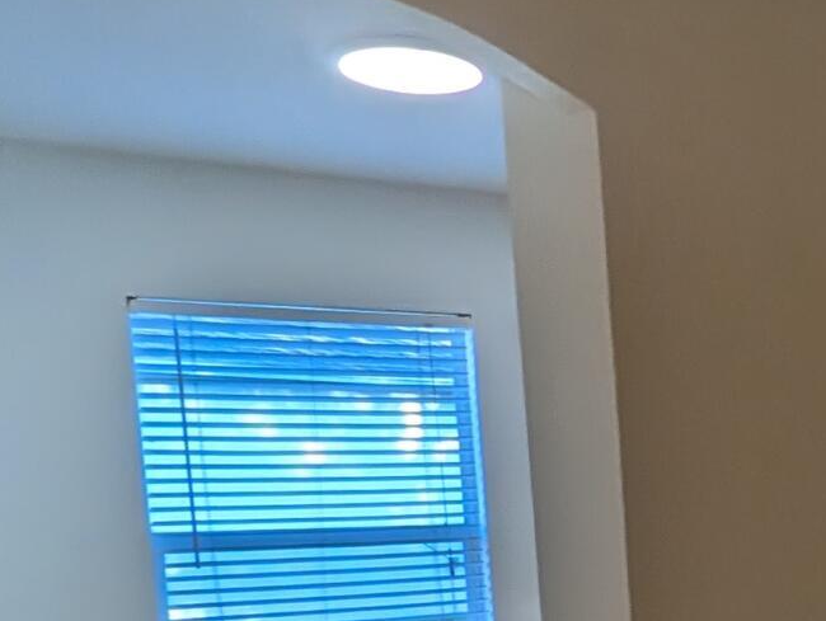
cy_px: 635
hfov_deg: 20.3
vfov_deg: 23.3
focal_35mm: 60
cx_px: 1559
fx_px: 1433
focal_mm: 1.95
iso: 84
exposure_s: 1/120
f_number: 2.2
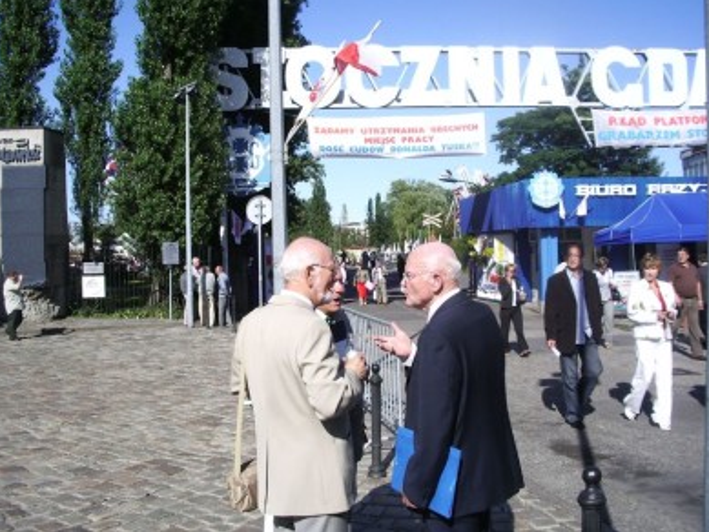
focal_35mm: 36
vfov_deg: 39.7
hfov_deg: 51.3
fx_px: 738
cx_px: 350
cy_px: 262
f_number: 4.3
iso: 50
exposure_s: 1/500
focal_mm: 5.8
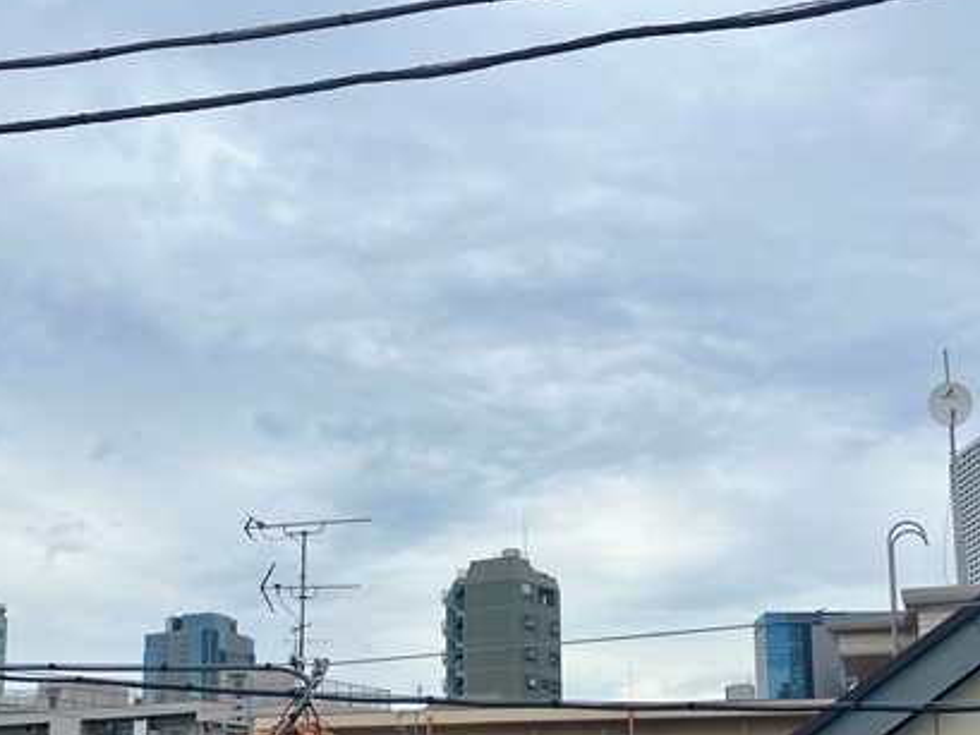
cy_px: 615
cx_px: 400
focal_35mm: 52
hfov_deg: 36.7
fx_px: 1473
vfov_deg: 27.3
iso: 32
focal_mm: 3.99
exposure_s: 1/2114
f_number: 1.8
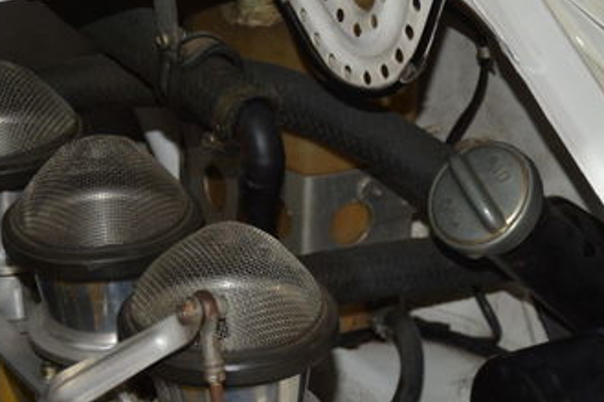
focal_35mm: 112
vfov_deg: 12.1
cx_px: 387
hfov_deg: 18.2
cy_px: 345
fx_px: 1878
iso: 560
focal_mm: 32
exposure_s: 1/60
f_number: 4.5
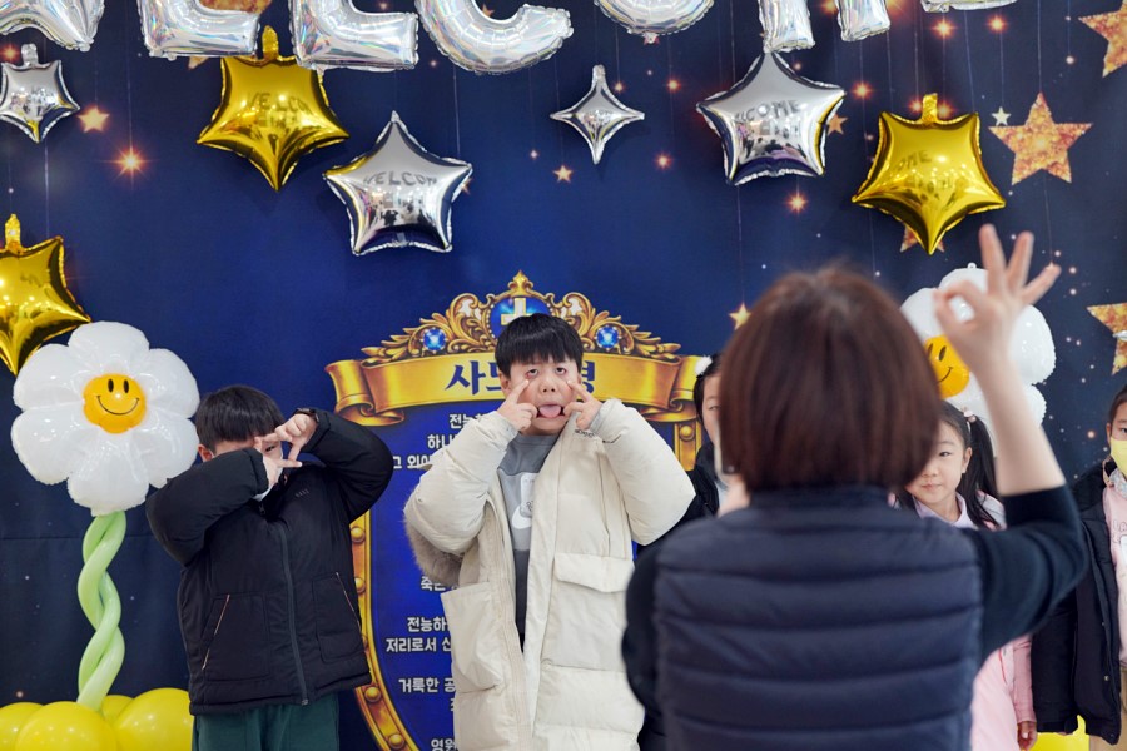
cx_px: 564
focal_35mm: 70
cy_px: 376
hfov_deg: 28.8
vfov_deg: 19.5
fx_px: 2191
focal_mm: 70
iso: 1250
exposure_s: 1/160
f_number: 4
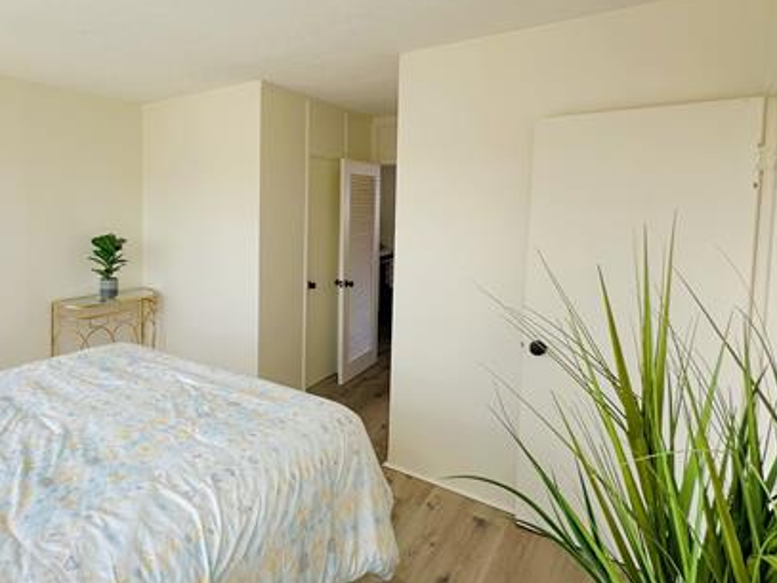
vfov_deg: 60.6
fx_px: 494
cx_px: 199
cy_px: 235
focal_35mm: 22
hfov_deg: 71.4
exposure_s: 1/513
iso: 40
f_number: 2.2
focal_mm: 2.22
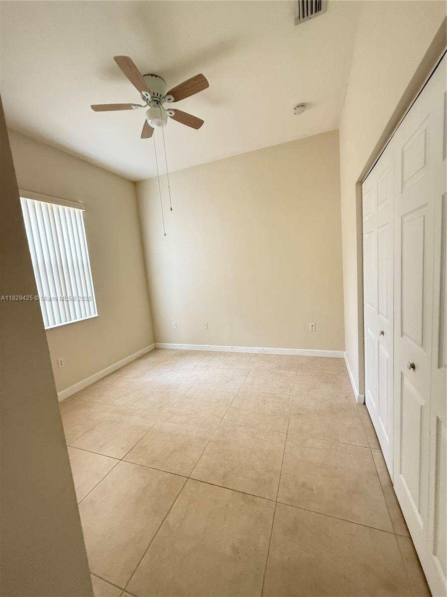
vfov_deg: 102.1
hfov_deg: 85.7
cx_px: 224
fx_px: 241
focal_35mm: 14
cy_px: 298
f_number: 2.2
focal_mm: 2.22
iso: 640
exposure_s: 1/60
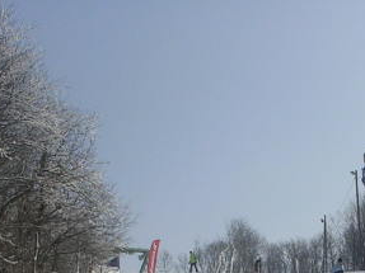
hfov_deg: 18.4
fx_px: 1117
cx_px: 291
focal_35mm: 106
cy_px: 349
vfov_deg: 13.5
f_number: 5.6
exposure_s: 1/566
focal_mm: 5.8
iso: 50
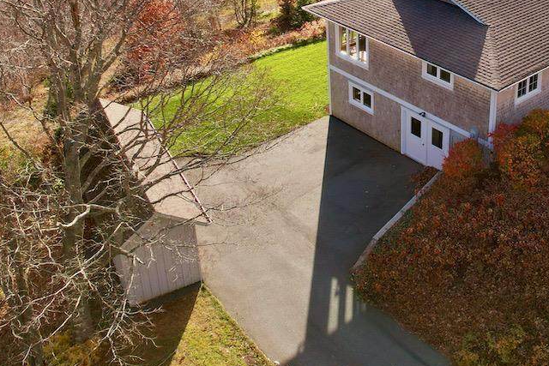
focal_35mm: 44
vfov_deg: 28.9
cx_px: 418
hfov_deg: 43.0
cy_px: 16
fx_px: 671
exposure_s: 1/60.2
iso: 120
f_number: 2.8
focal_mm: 8.38
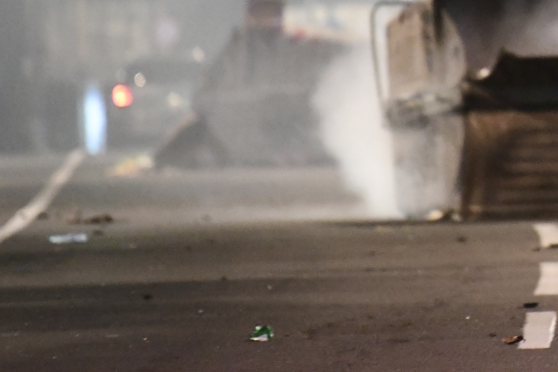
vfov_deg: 1.9
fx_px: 11206
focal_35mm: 723
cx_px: 959
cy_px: -109
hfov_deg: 2.8
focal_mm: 200
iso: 8000
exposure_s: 1/80
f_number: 3.2
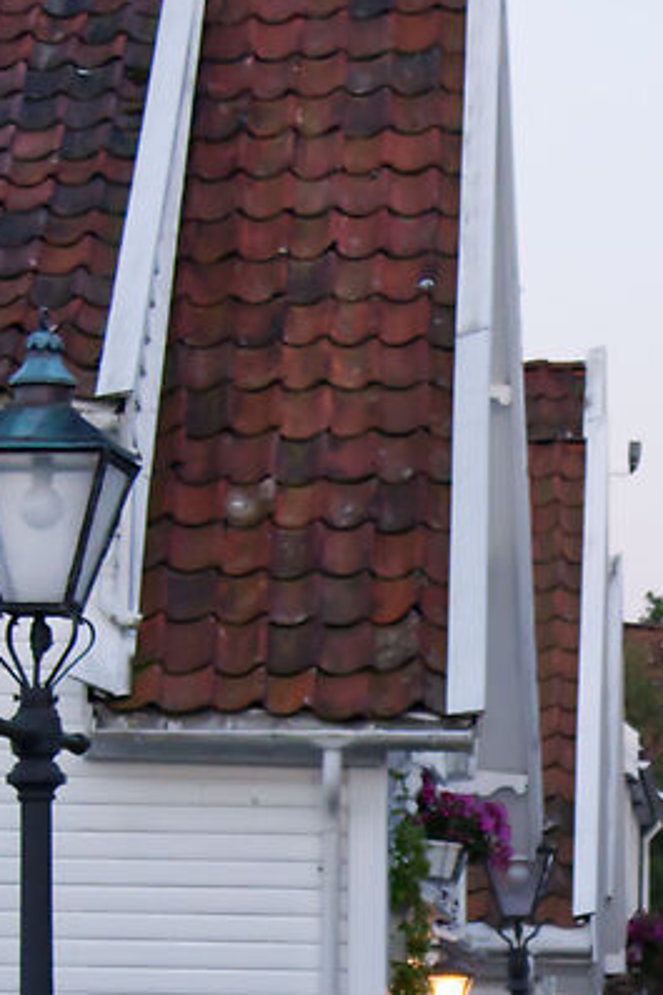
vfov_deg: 10.6
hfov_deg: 7.1
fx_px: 5336
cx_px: 727
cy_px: 1005
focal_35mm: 193
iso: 2000
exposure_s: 1/320
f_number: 4
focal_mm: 32
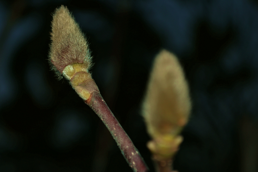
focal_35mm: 82
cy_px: 86
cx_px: 129
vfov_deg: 16.5
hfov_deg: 24.6
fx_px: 591
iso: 200
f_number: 5.6
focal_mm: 55
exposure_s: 1/200
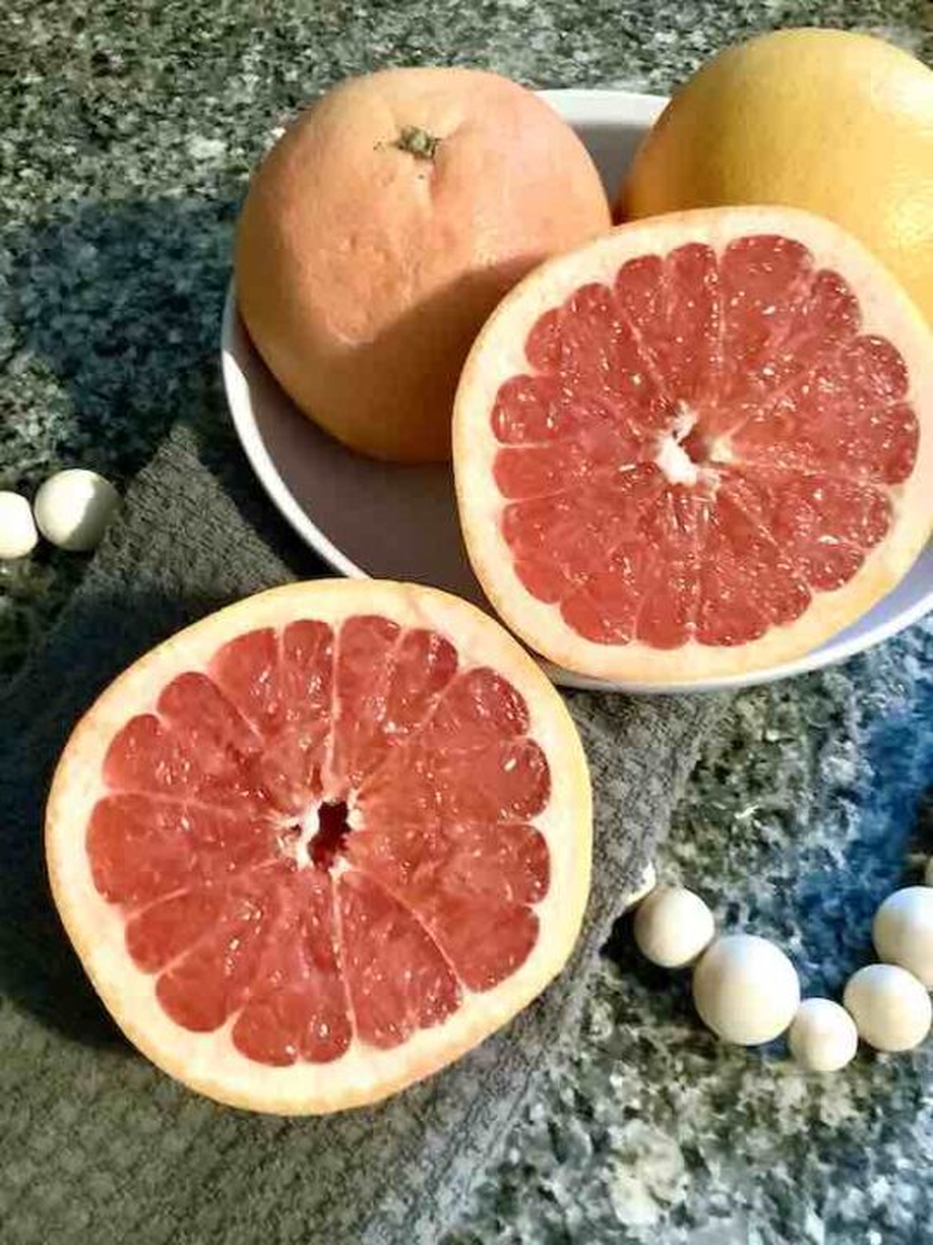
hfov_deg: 45.4
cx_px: 466
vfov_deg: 58.4
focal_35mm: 31
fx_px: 1114
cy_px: 622
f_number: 2.4
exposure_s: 1/20
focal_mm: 3.3
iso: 640
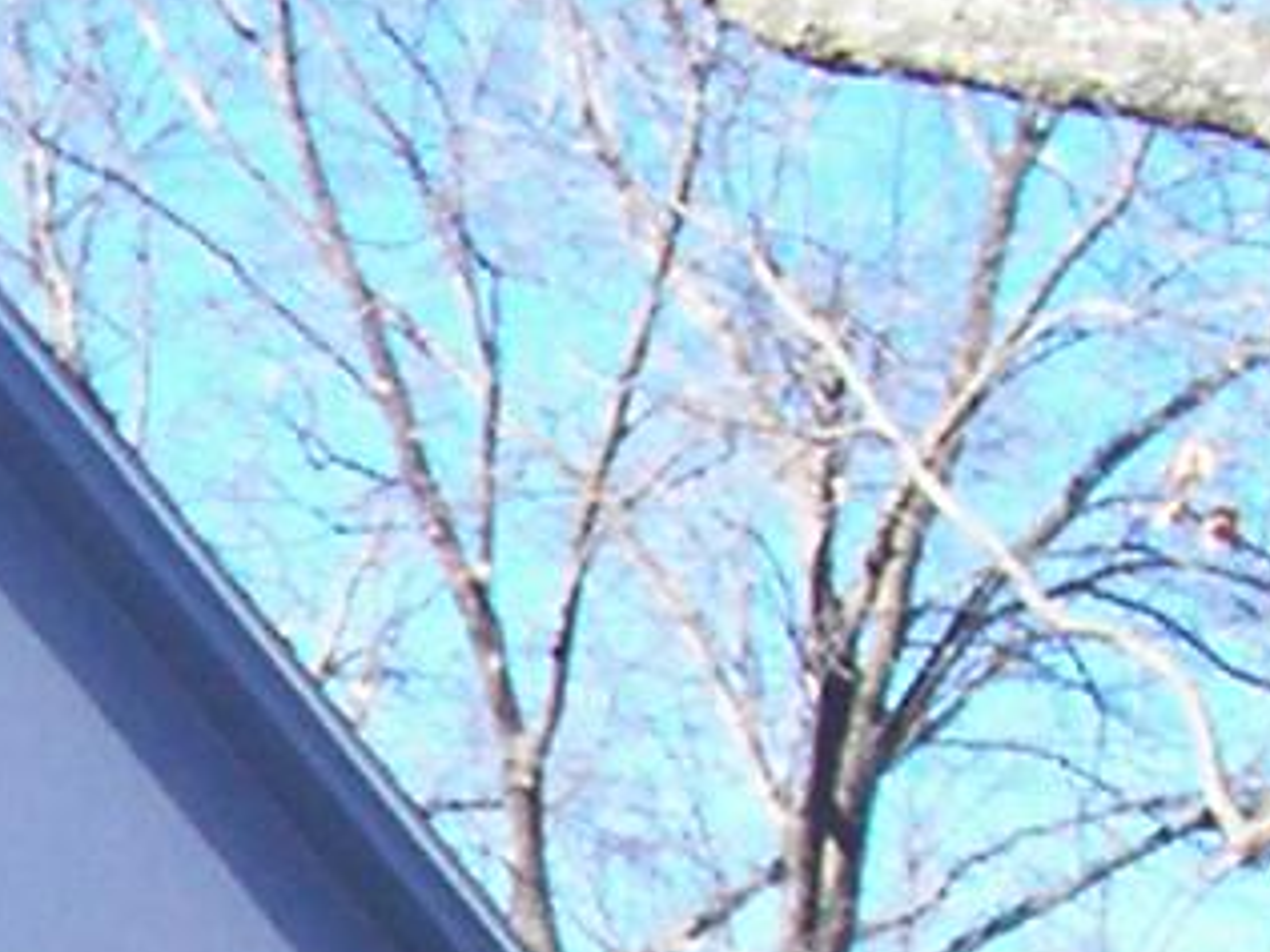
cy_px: 1402
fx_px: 9099
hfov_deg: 7.8
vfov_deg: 5.9
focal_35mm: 248
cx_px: -667
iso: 80
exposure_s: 1/442
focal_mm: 5.6
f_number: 2.7
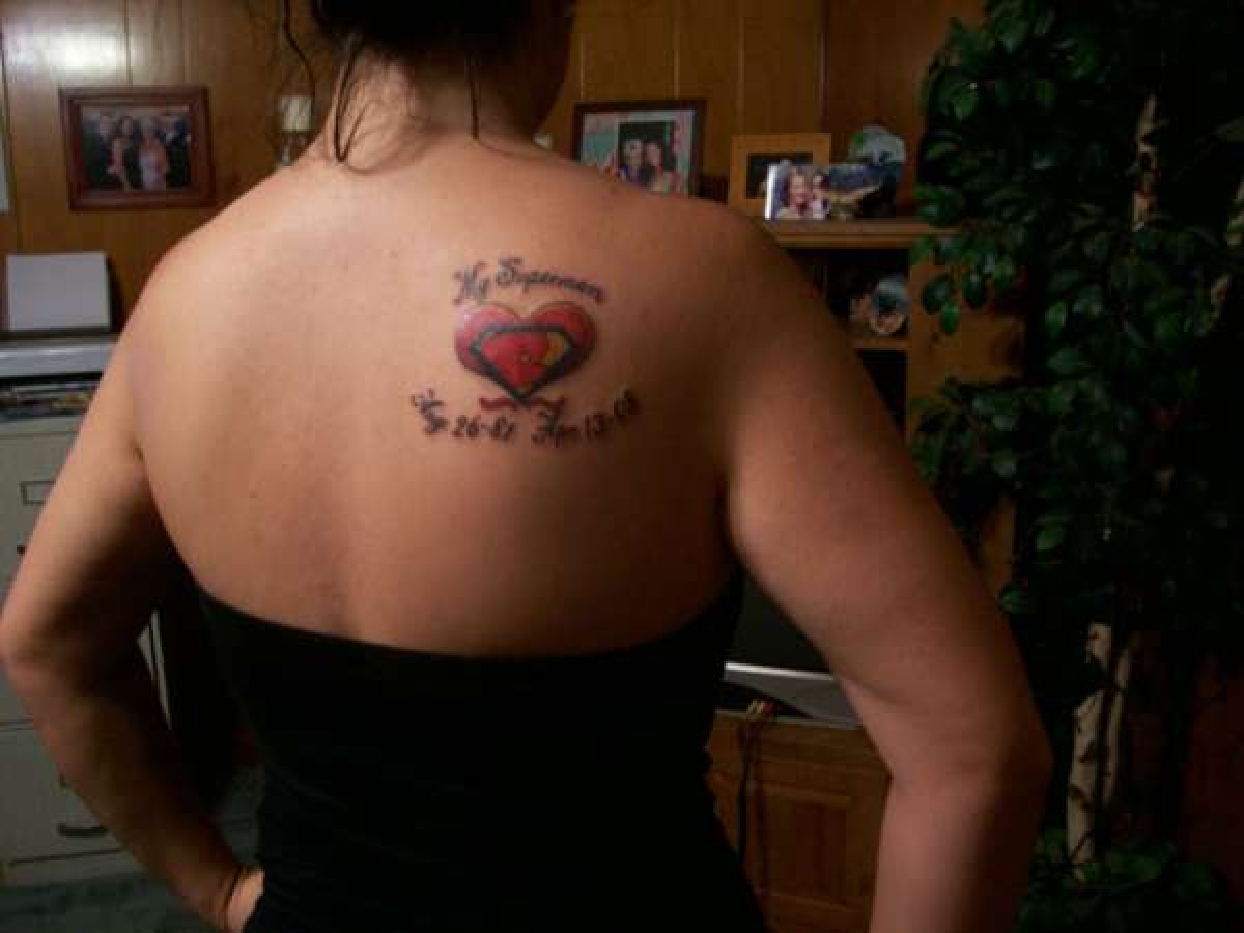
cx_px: 622
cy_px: 466
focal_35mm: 34
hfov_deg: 54.0
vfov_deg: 41.8
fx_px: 1222
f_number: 2.7
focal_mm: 5.6
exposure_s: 1/8
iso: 160
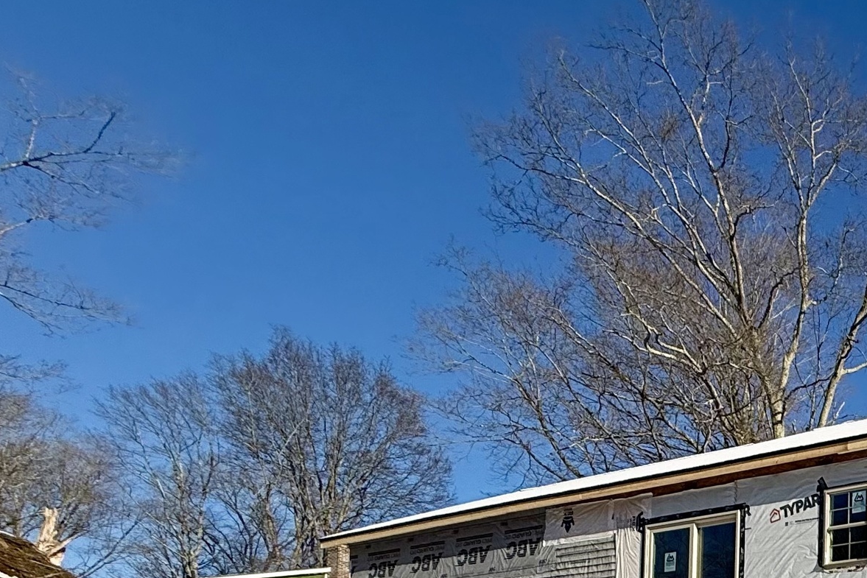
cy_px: 783
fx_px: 915
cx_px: 1094
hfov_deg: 36.2
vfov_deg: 27.9
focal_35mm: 38
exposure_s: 1/4425
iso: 50
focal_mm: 2.22
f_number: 2.2
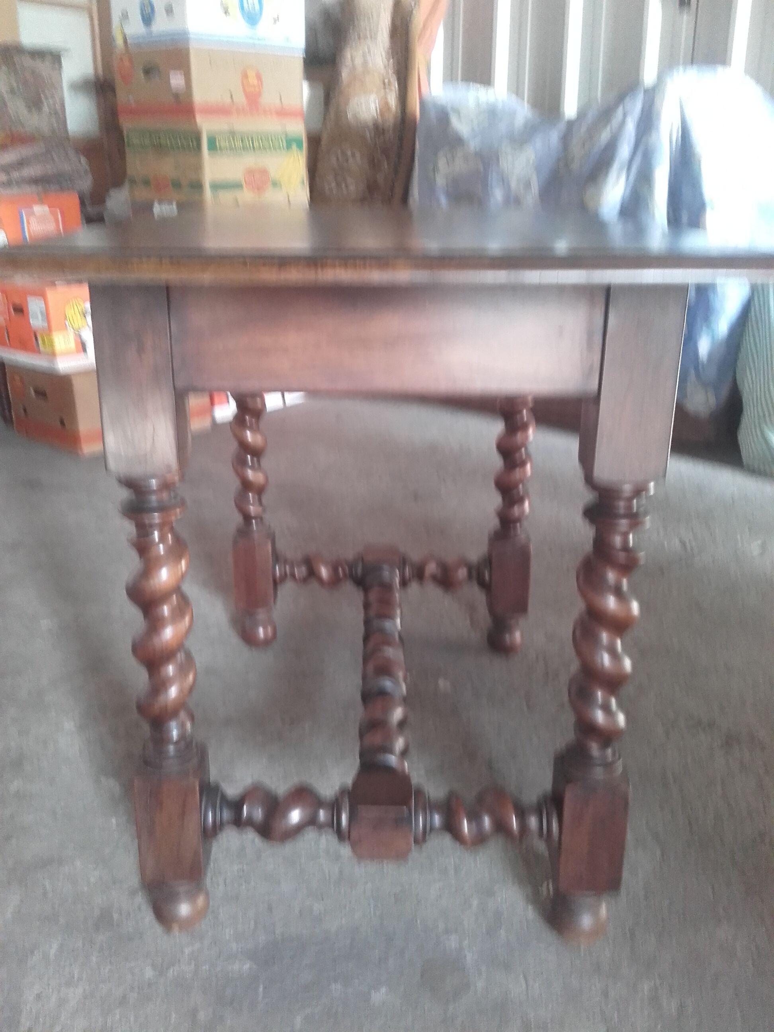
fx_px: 924
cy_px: 516
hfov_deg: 45.4
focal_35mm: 31
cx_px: 387
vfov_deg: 58.4
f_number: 2.2
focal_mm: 3.3
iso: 170
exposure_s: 1/12
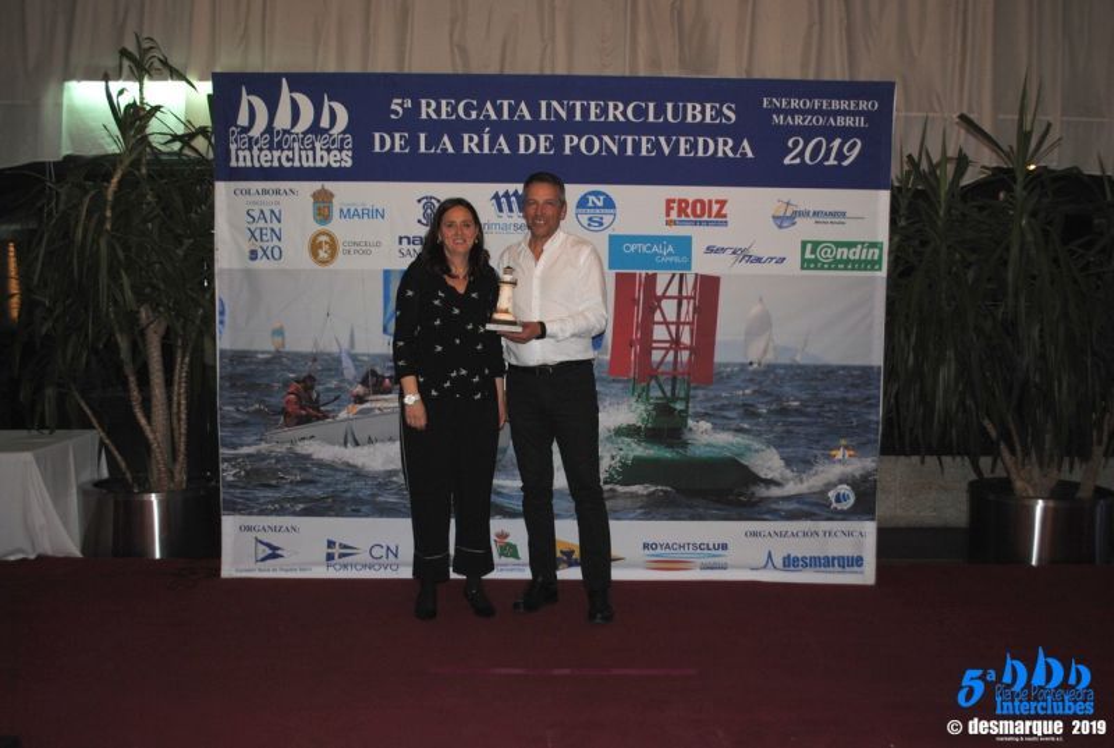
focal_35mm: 36
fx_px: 1116
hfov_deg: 53.0
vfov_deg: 37.0
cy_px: 374
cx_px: 557
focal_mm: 24
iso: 200
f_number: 4
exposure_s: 1/60
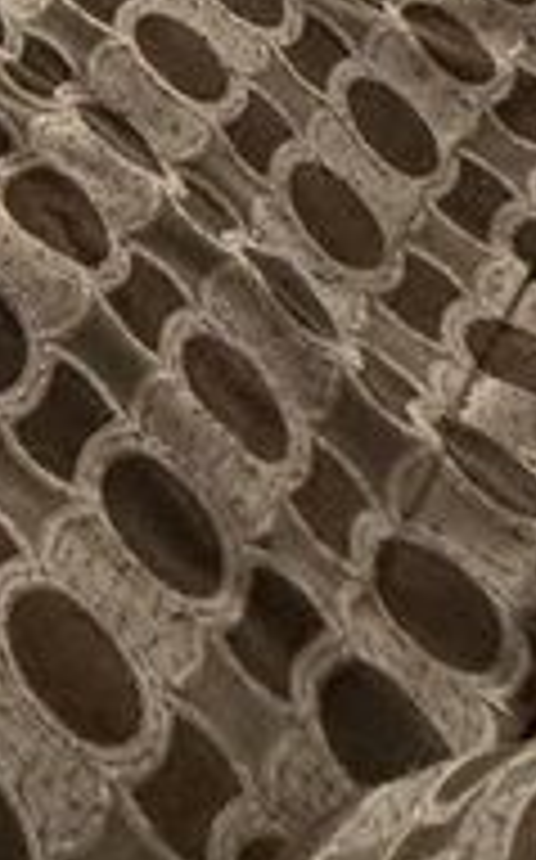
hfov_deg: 12.6
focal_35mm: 84
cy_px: -842
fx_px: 1968
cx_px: -685
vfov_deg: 17.7
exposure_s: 1/60
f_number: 2.2
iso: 160
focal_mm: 2.22
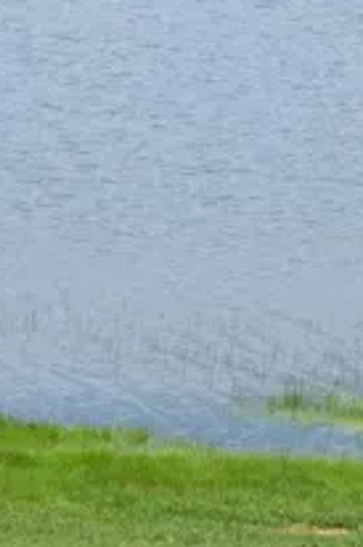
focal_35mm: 396
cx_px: 609
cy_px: 255
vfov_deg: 5.2
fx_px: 5999
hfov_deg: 3.4
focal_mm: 62
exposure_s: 1/250
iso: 100
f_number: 8
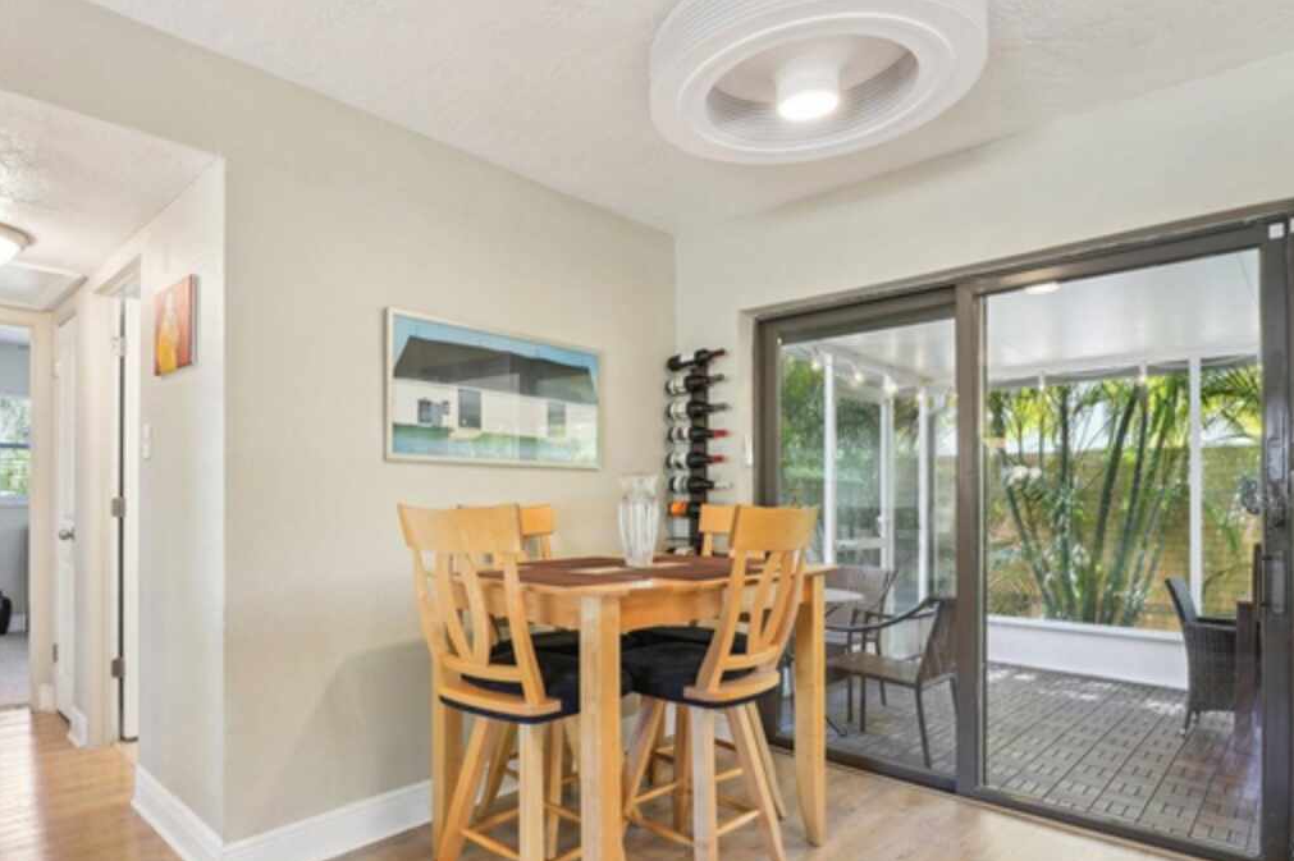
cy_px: 502
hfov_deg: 82.8
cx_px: 530
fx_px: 724
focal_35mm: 20
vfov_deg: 61.2
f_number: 8
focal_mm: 15.9
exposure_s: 1/4
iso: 200
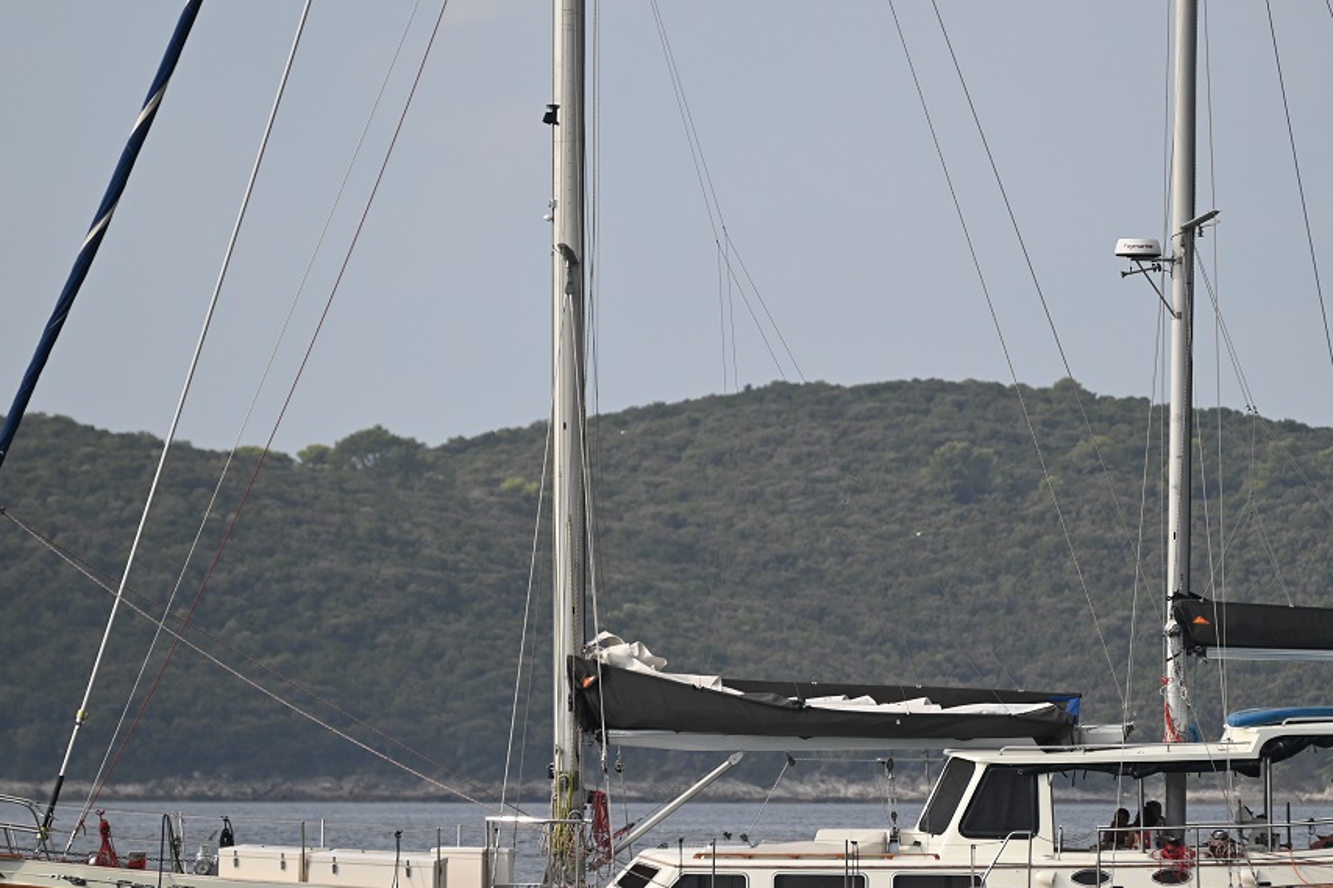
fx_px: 12401
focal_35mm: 335
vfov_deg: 4.1
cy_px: 547
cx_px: 849
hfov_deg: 6.2
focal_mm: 220
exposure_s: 1/1000
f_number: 5.6
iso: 125
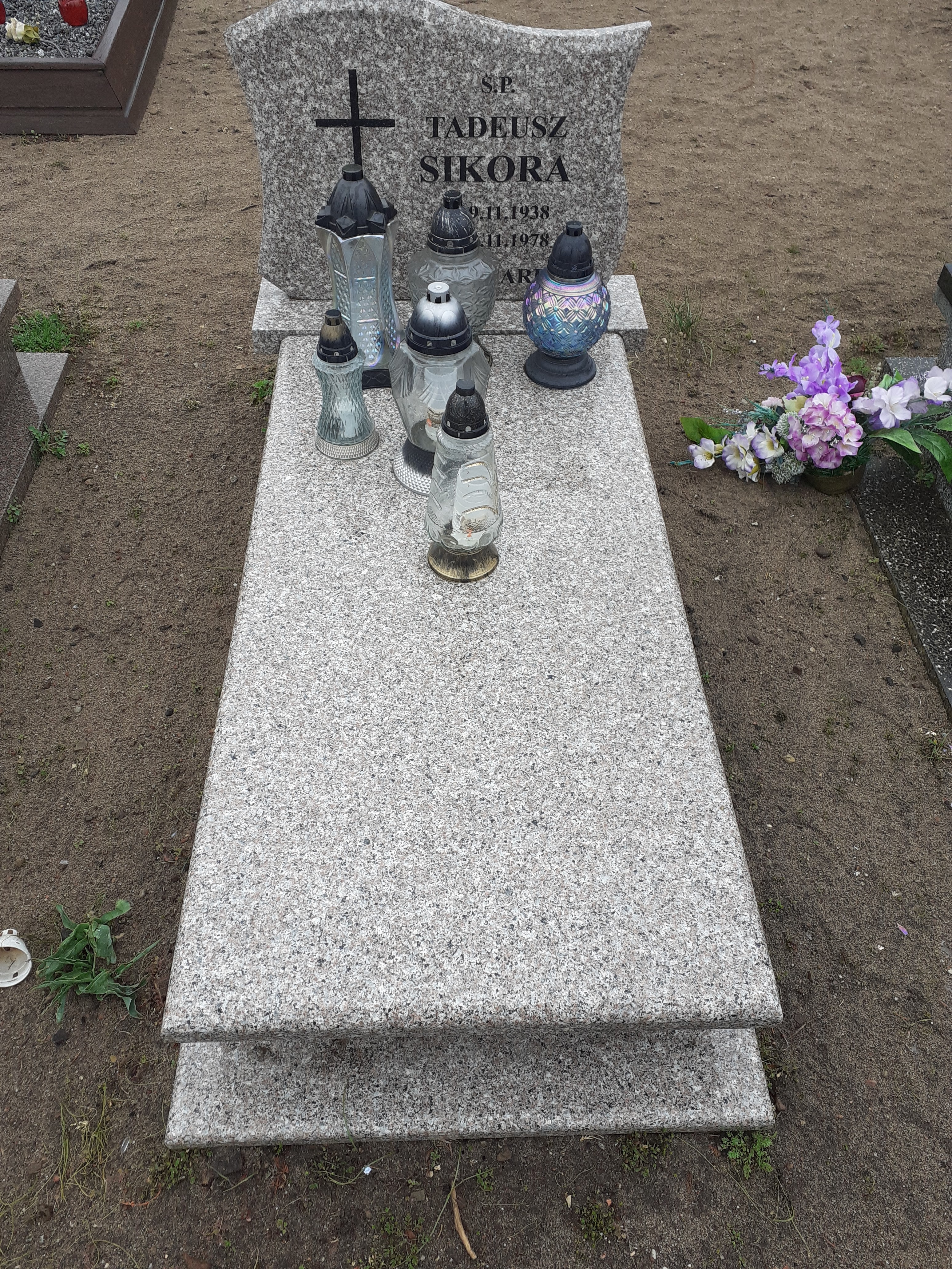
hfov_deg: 51.4
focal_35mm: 27
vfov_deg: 65.3
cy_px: 634
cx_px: 476
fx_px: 990
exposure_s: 1/274
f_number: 1.9
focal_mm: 3.6
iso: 40
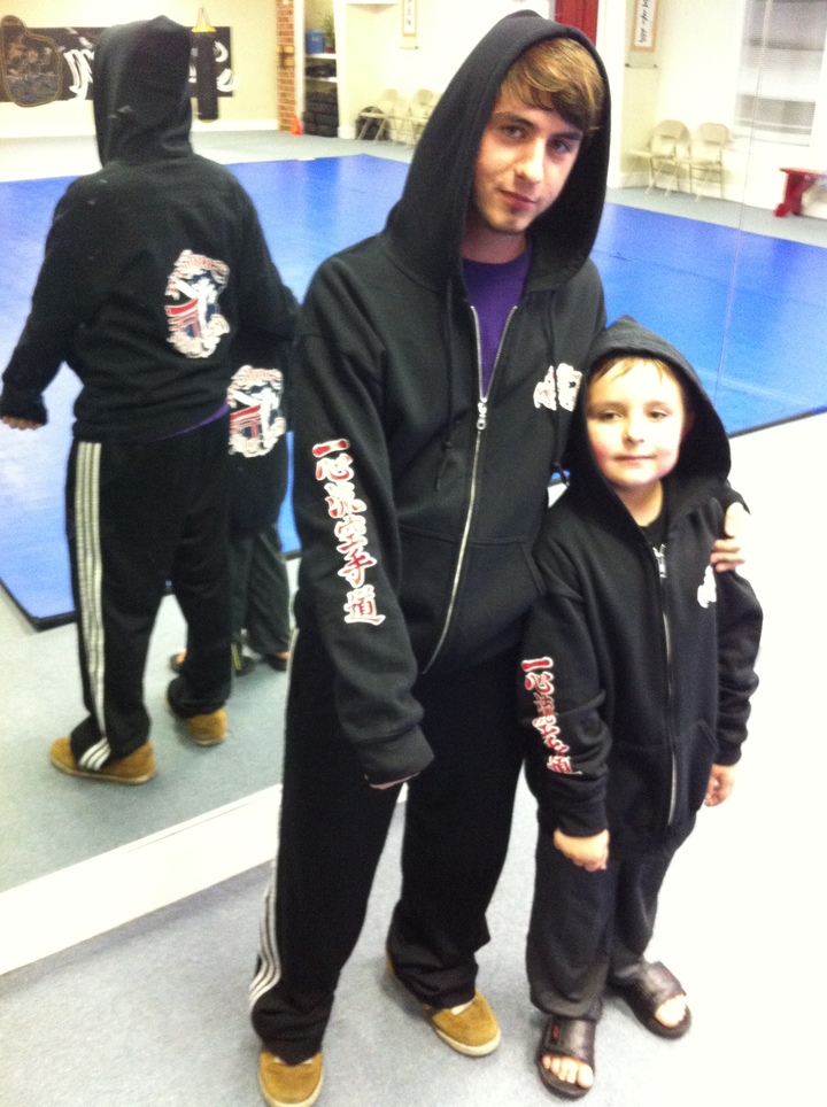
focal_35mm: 35
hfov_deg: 40.6
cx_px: 414
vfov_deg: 52.7
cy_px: 554
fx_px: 1118
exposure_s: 1/15
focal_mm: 3.85
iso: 400
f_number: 2.8
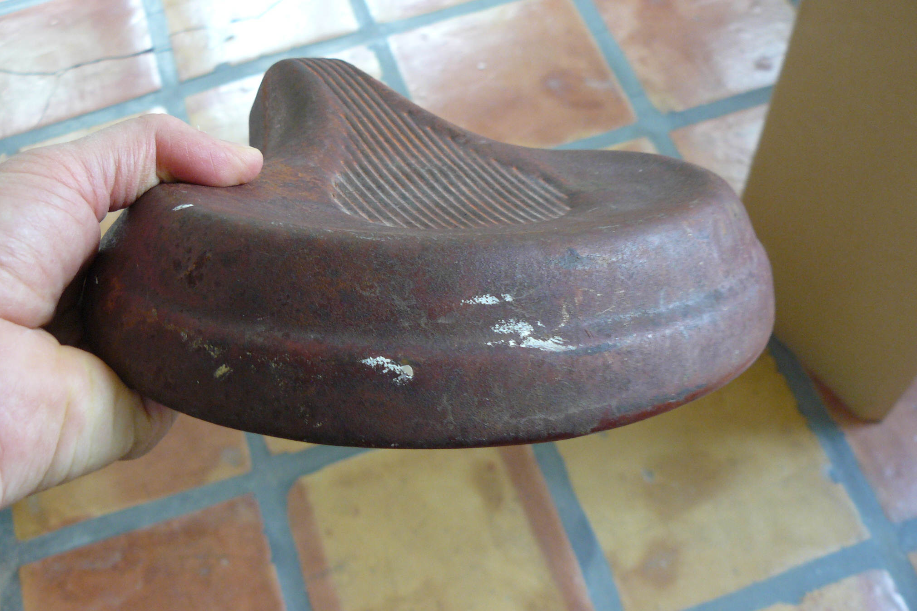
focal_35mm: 38
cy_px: 294
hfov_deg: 50.7
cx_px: 454
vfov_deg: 35.0
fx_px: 968
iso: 160
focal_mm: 6
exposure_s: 1/30
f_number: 2.8
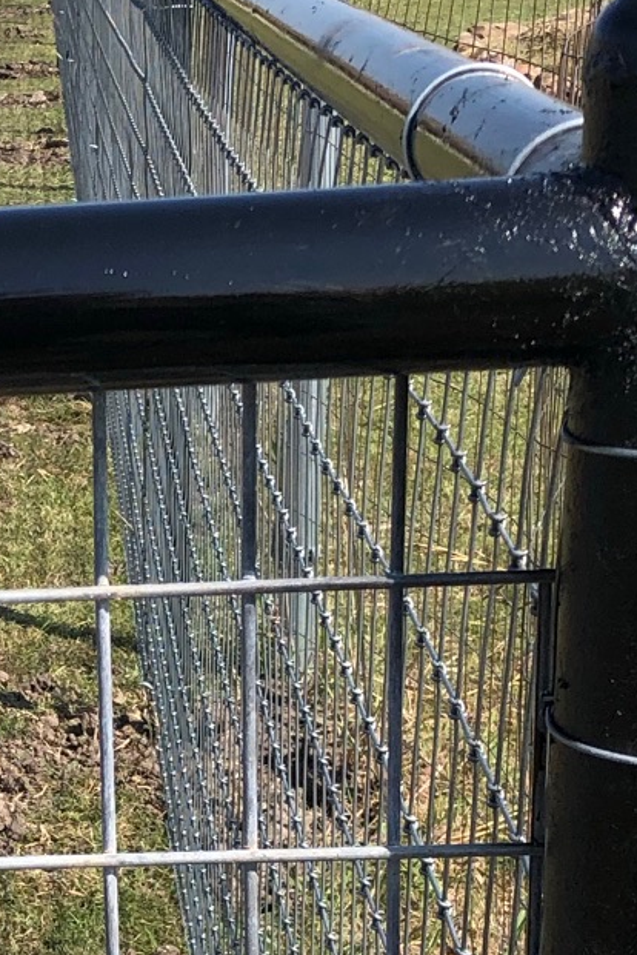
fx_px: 2548
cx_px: -168
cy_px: 772
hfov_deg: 13.8
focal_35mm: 96
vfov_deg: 21.0
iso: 20
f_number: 1.8
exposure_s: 1/1429
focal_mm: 4
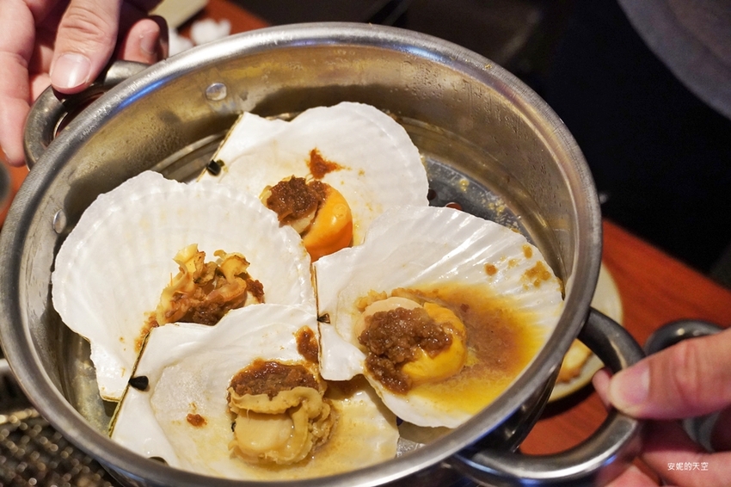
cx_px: 366
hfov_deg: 36.9
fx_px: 1096
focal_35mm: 54
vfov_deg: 25.0
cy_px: 244
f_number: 4.5
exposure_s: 1/60
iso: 3200
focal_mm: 36
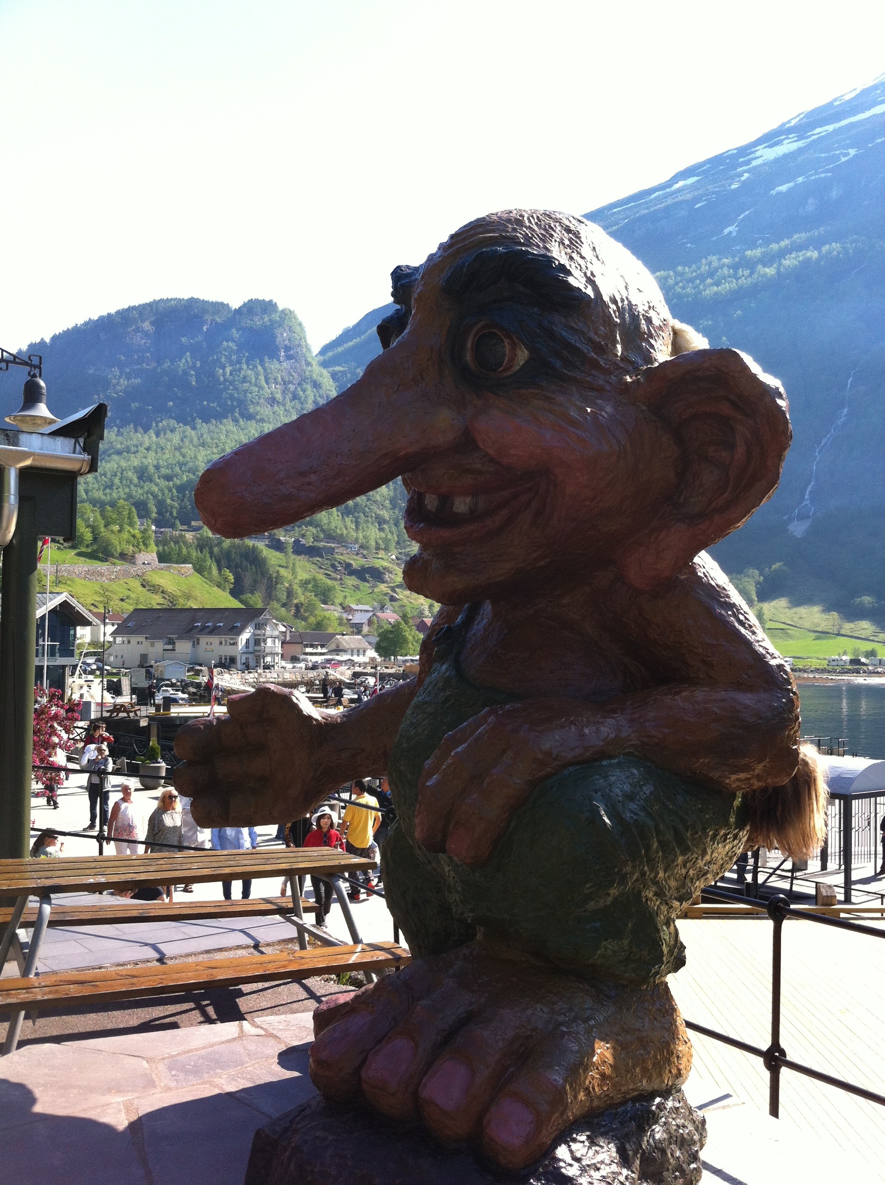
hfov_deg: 40.6
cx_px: 442
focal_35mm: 35
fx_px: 1196
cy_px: 592
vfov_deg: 52.7
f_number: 2.8
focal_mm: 3.85
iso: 80
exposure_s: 1/511
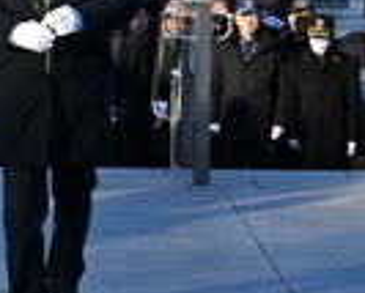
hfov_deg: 9.5
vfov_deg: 7.6
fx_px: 2187
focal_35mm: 202
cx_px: 55
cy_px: -33
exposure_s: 1/100
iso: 50
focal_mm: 41
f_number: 6.3
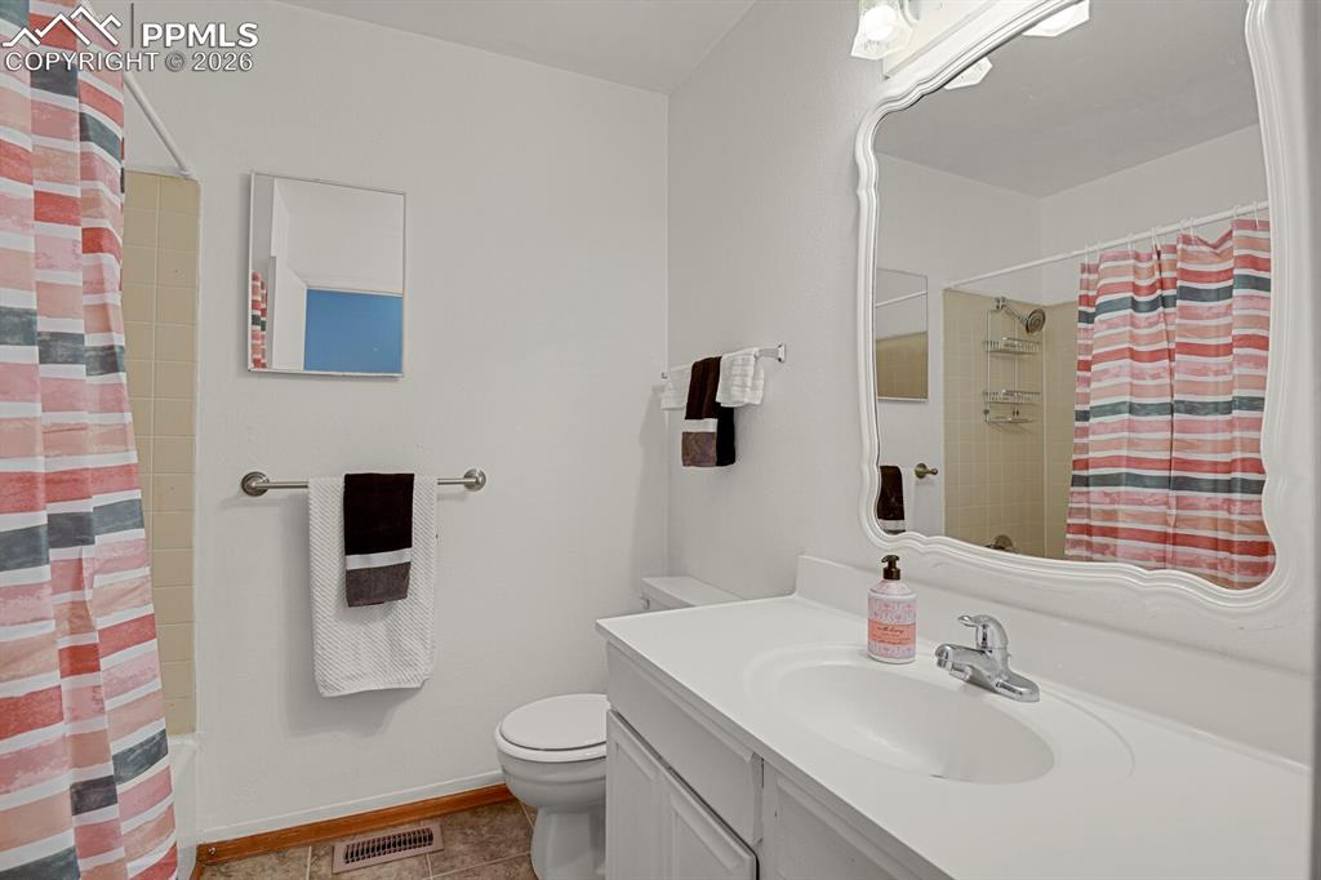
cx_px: 660
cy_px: 440
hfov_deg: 93.3
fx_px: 624
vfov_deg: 70.4
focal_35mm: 17
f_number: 8
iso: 250
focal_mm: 17
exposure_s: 1/1.25
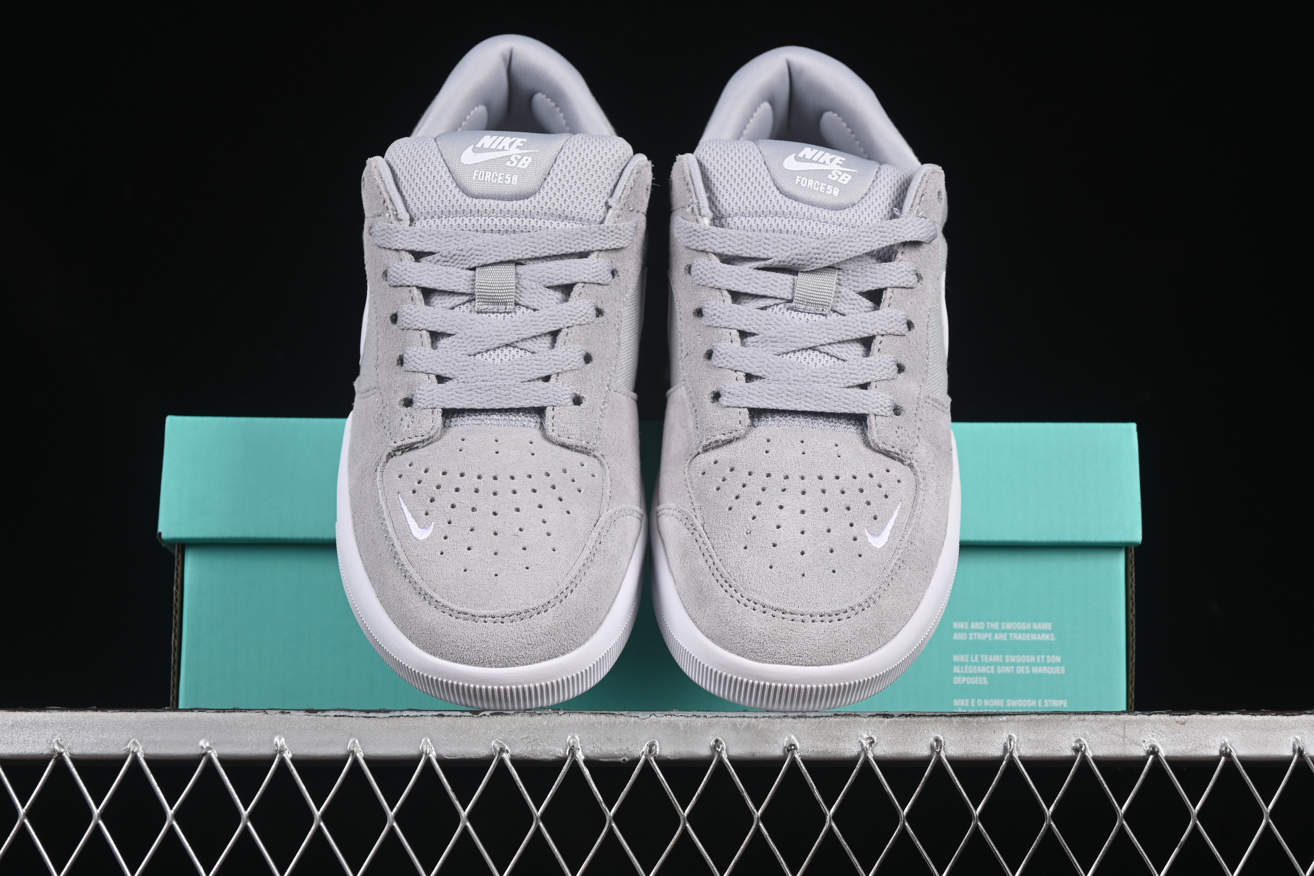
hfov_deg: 27.0
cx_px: 657
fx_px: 2737
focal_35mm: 75
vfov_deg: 18.2
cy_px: 438
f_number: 7.1
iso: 160
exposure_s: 1/80
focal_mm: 50
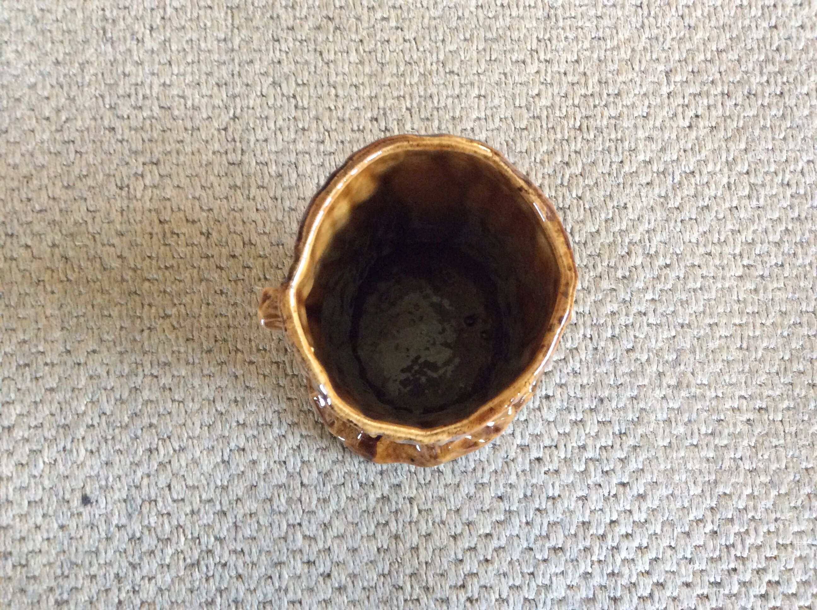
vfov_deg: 44.1
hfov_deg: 56.9
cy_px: 305
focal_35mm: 32
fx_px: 754
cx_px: 408
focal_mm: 3.3
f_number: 2.4
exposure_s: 1/20
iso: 320
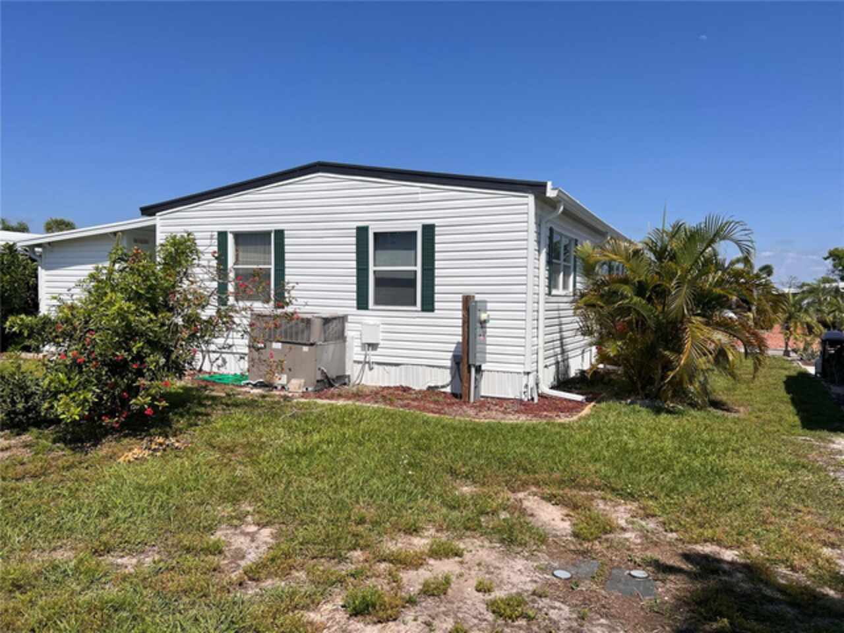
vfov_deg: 53.1
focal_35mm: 26
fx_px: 634
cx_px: 422
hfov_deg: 67.3
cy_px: 316
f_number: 1.5
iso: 50
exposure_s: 1/7463
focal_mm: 5.7
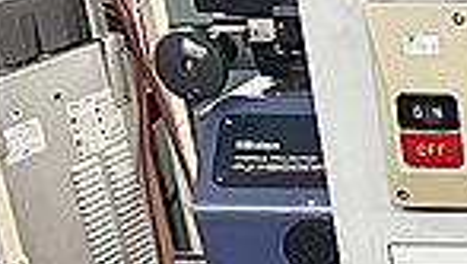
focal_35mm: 123
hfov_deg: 15.1
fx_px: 1524
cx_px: 845
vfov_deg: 8.9
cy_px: 630
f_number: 1.5
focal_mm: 5.7
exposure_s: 1/60
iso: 160
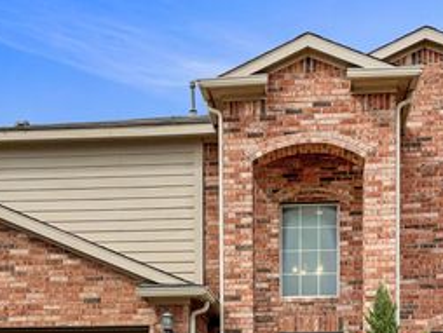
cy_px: 296
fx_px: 730
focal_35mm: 57
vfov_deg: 25.0
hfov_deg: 33.7
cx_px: 228
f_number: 1.8
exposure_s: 1/1675
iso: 16
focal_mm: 3
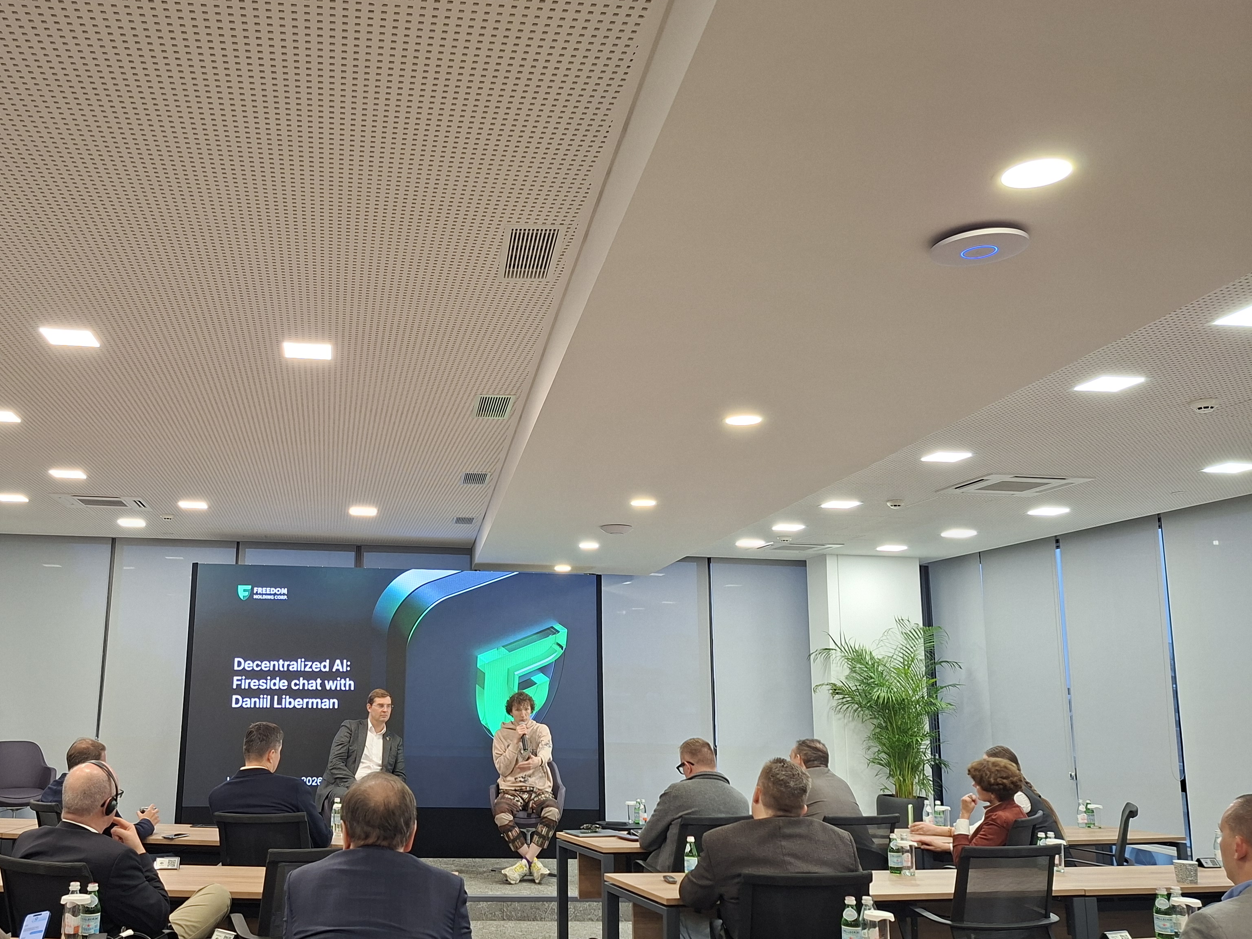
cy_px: 483
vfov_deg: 46.8
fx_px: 1085
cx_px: 437
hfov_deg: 58.9
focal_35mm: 30
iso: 200
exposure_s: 1/50
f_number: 1.8
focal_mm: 5.54
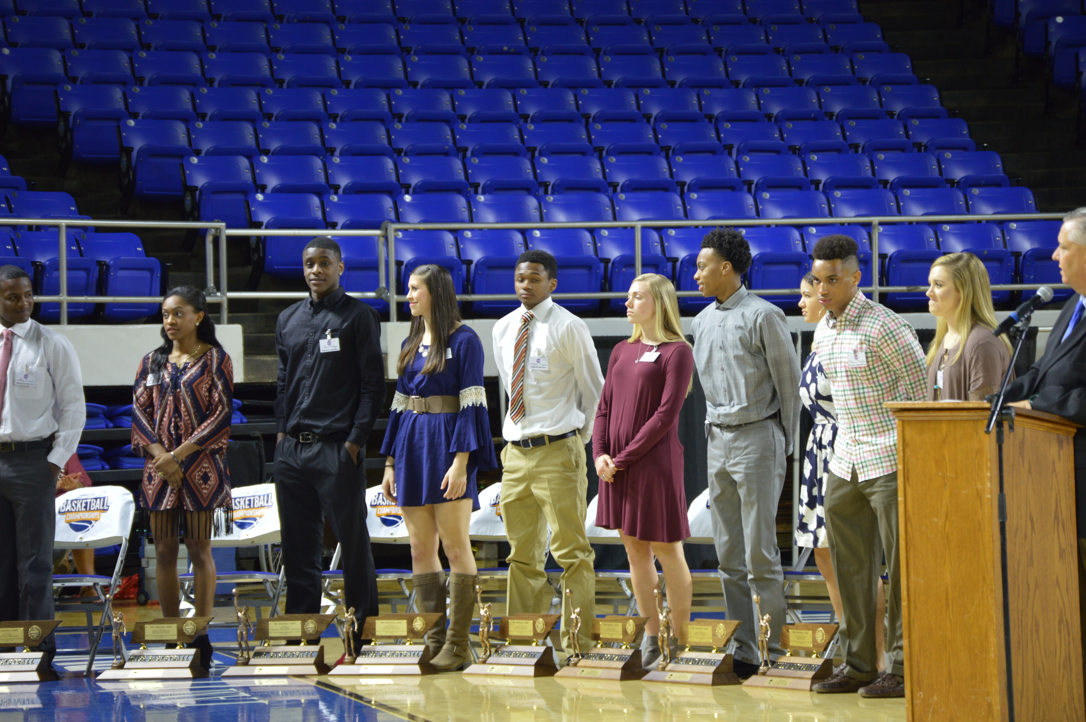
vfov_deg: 7.6
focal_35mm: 180
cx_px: 543
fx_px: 5425
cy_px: 361
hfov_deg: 11.4
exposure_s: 1/60
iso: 500
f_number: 4.8
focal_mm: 120
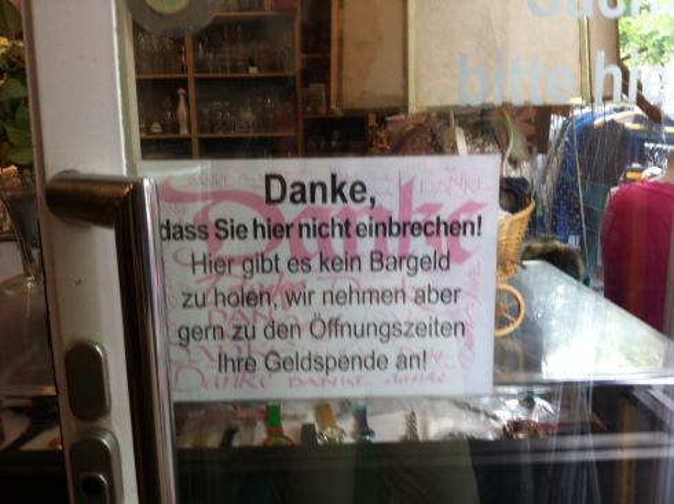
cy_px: 252
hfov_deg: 52.7
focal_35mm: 35
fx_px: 680
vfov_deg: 40.6
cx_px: 337
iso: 125
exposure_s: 1/15
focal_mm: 3.85
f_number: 2.8
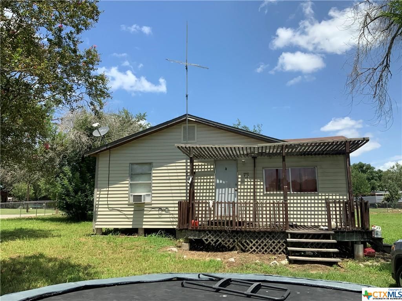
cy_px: 150
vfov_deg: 48.2
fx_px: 337
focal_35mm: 29
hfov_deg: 61.7
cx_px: 201
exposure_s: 1/1848
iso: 16
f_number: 1.8
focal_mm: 3
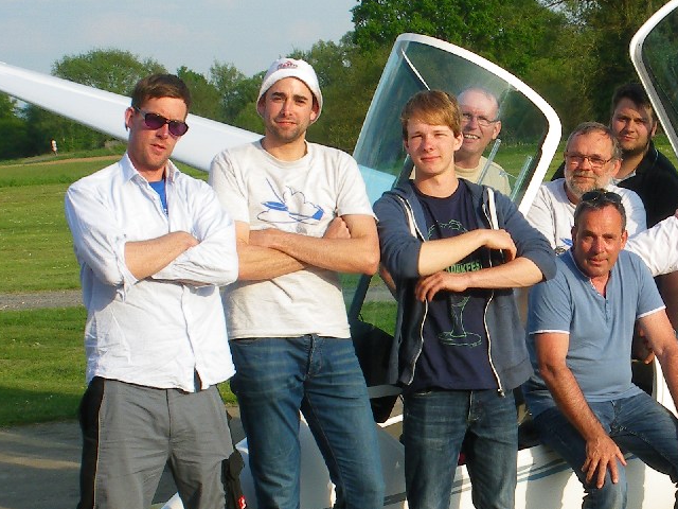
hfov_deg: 18.6
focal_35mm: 104
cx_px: 597
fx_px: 2037
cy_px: 314
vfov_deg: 14.2
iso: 80
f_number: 6.8
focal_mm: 9
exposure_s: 1/100
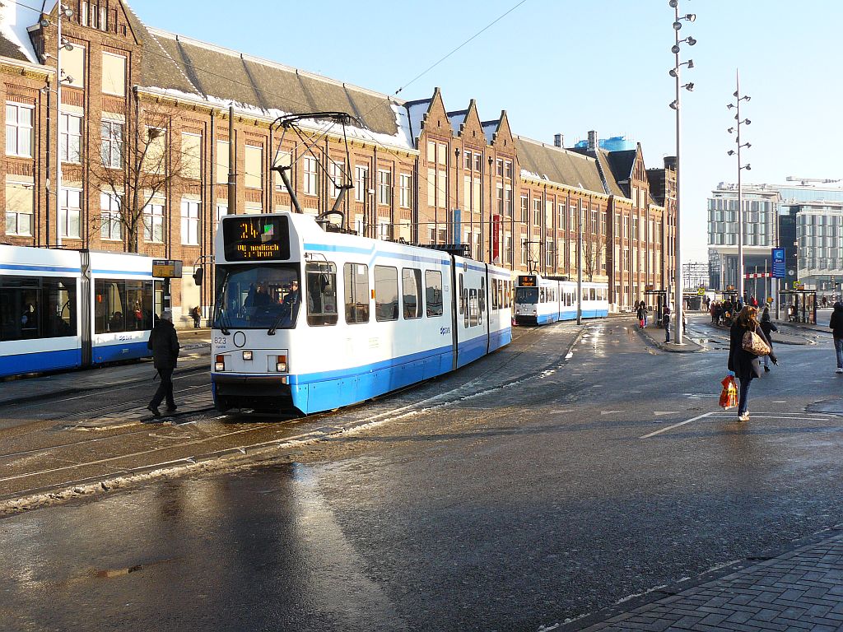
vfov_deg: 39.7
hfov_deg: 51.4
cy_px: 316
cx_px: 422
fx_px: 877
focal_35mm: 36
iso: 100
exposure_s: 1/250
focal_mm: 6
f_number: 5
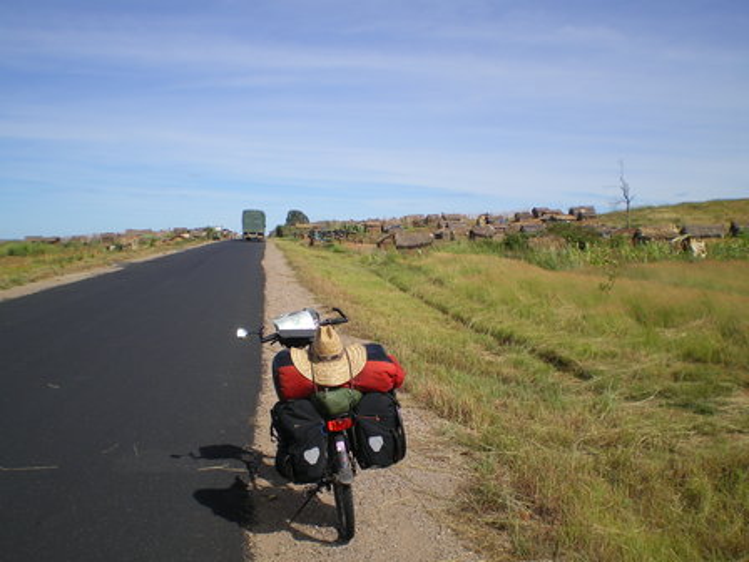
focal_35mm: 38
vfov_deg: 37.7
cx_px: 374
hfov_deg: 49.0
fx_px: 822
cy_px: 281
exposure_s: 1/500
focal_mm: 6.3
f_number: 4.6
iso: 64
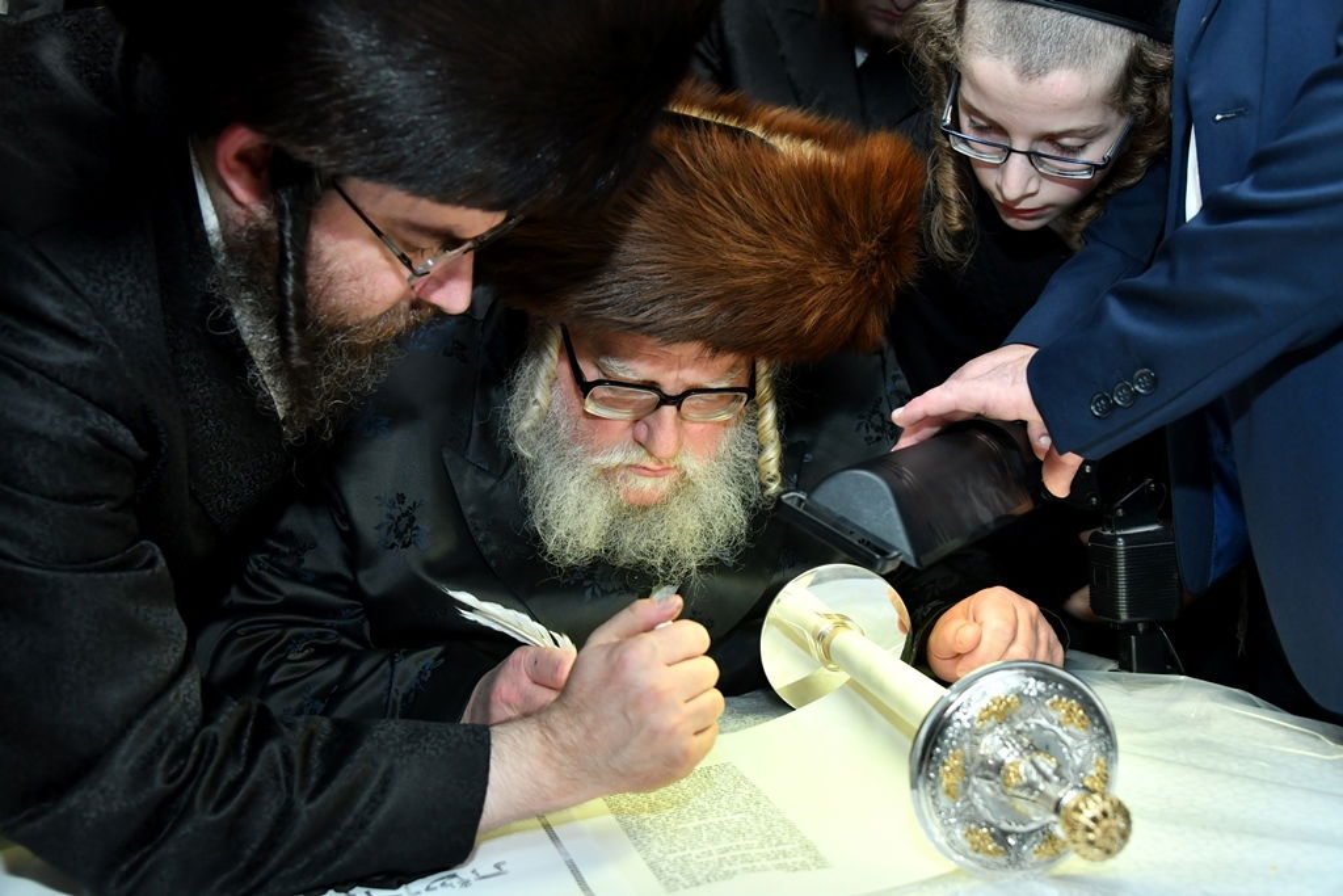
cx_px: 672
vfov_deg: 35.1
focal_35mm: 38
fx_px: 1418
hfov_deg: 50.7
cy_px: 448
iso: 1250
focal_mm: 38
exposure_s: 1/250
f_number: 5.6
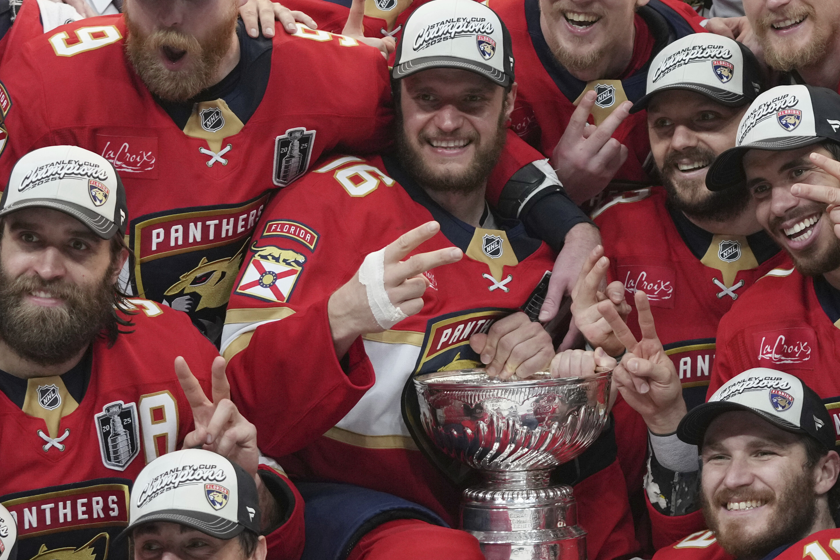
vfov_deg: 7.9
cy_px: 240
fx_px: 4060
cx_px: 452
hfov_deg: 11.8
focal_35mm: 174
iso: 2500
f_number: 3.5
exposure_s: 1/1000
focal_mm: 76
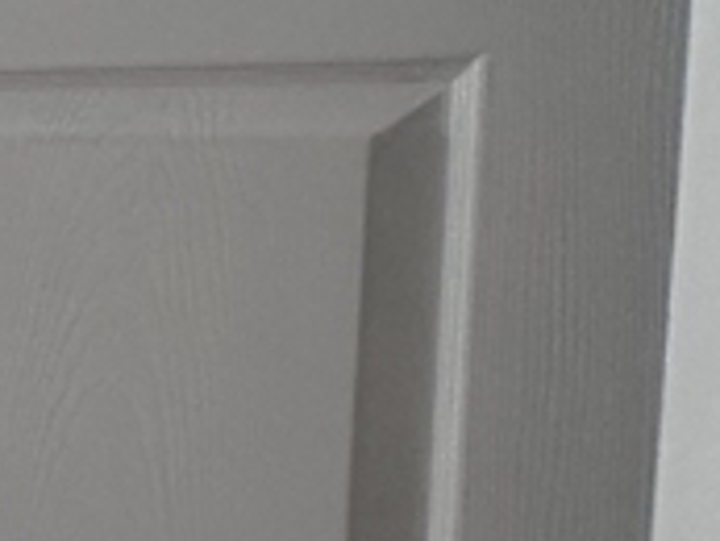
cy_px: 204
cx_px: -1136
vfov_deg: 17.8
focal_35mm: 83
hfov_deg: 13.7
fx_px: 1728
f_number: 2.2
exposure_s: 1/99
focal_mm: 2.22
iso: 80
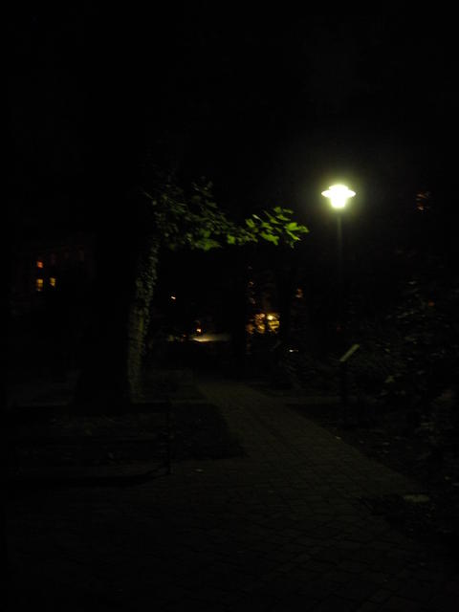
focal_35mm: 33
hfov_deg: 42.9
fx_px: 583
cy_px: 306
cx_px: 230
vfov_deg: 55.4
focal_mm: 5.9
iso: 400
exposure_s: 1/2
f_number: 3
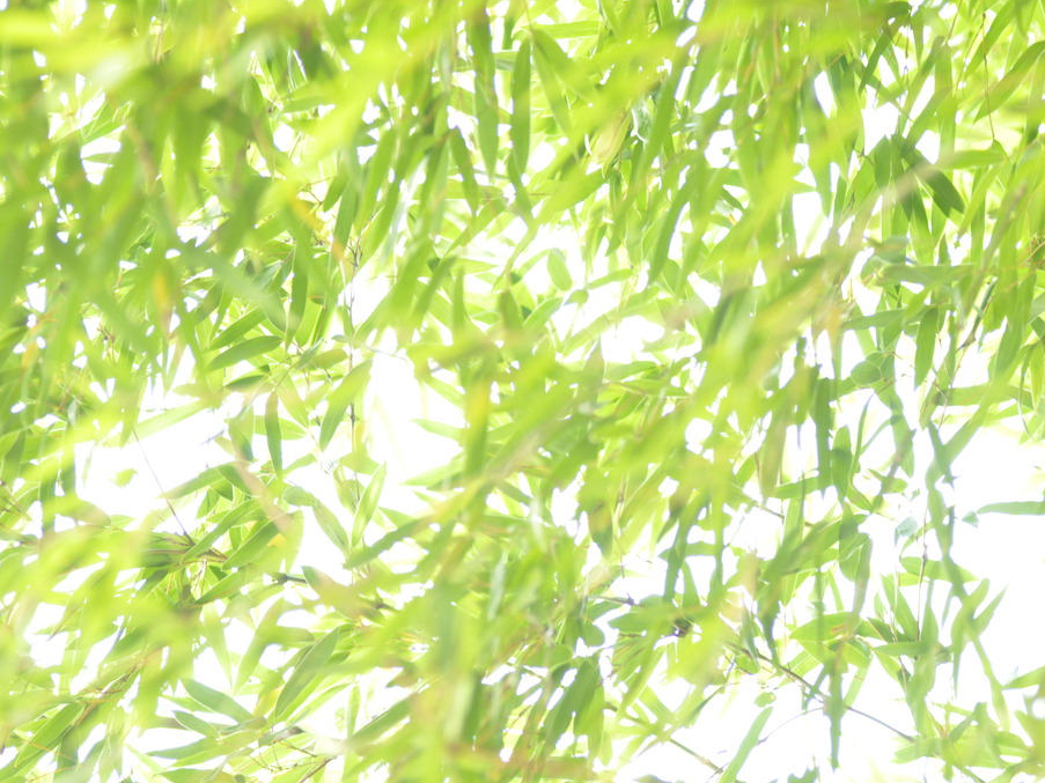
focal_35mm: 147
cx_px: 491
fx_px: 4437
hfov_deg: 13.4
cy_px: 391
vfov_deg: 10.1
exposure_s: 1/80
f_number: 3.5
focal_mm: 90
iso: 1600
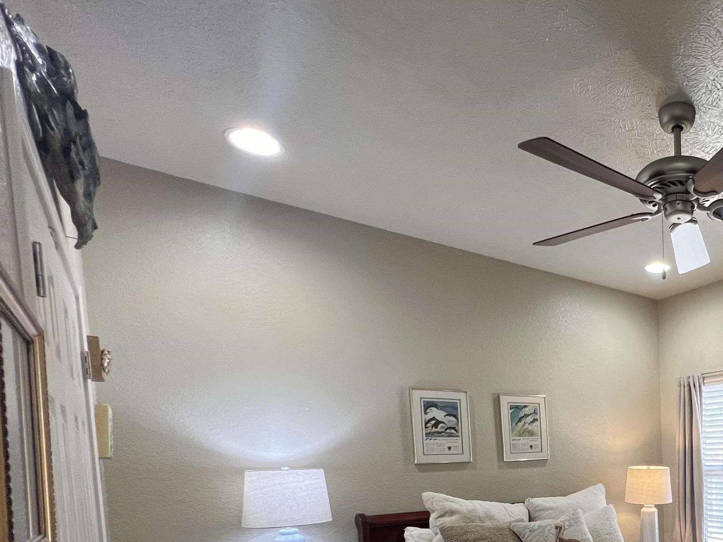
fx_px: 501
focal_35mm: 24
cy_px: 492
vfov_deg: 50.2
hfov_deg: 60.6
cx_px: 650
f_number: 1.8
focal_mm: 1.57
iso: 200
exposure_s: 1/120
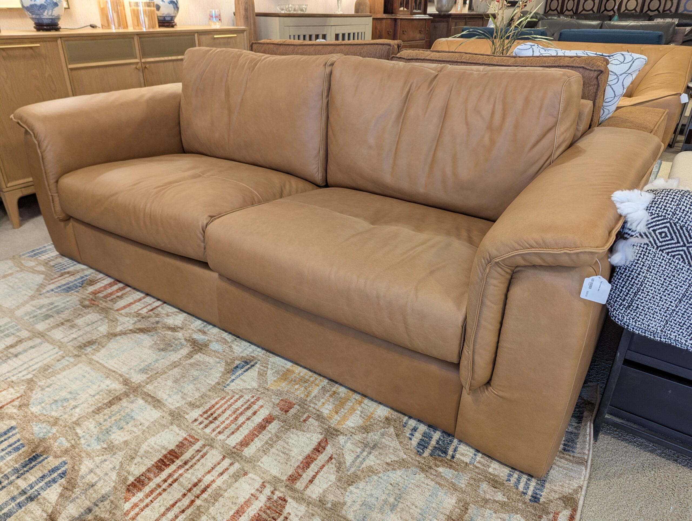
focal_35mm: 24
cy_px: 260
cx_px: 346
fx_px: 480
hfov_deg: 71.5
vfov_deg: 56.9
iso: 251
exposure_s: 1/40
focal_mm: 6.81
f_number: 1.85
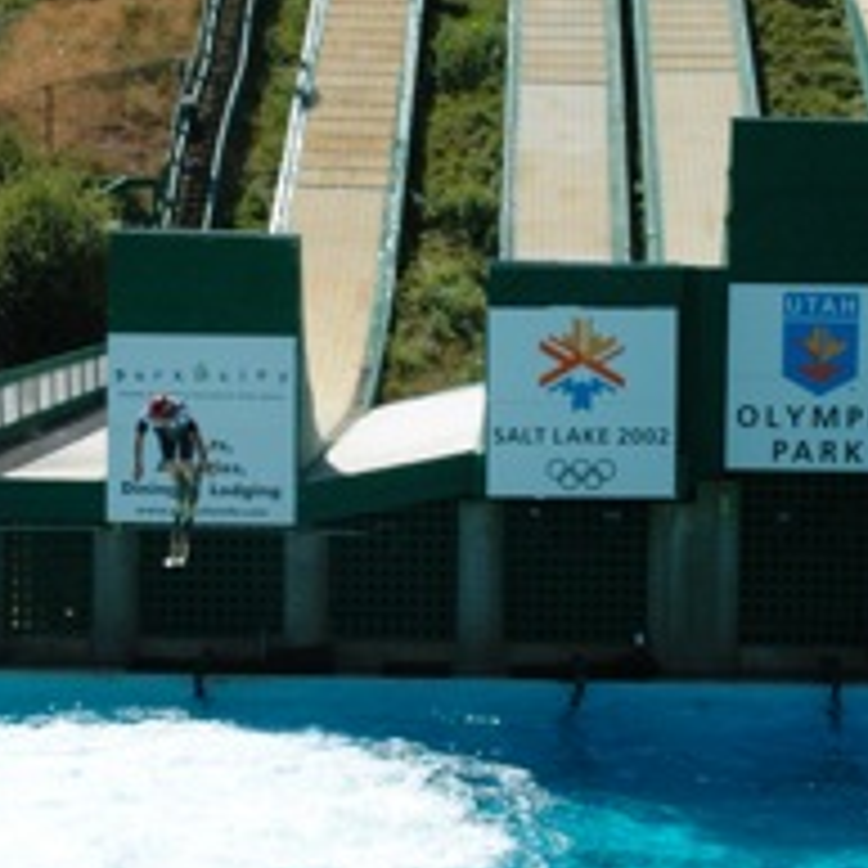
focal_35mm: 89
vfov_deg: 19.5
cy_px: 400
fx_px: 2528
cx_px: 513
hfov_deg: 19.5
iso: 200
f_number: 11
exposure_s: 1/400
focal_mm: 27
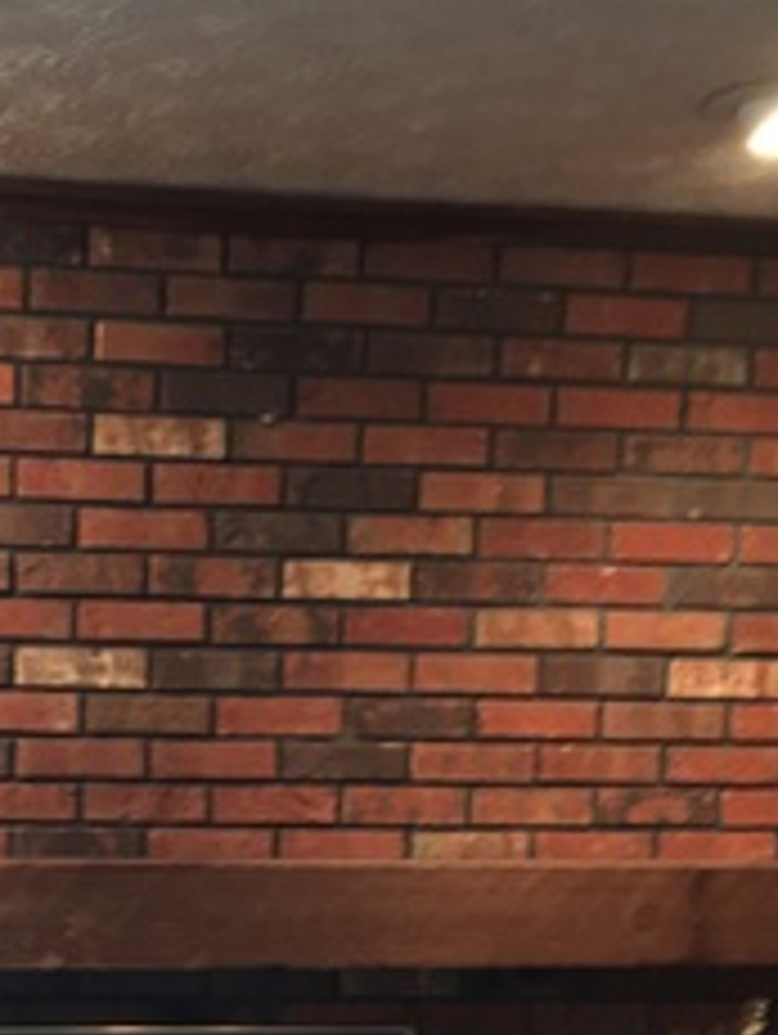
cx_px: 47
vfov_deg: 25.1
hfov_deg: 19.7
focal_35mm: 73
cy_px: 1094
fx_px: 2184
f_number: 2.2
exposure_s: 1/16
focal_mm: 4.15
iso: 125
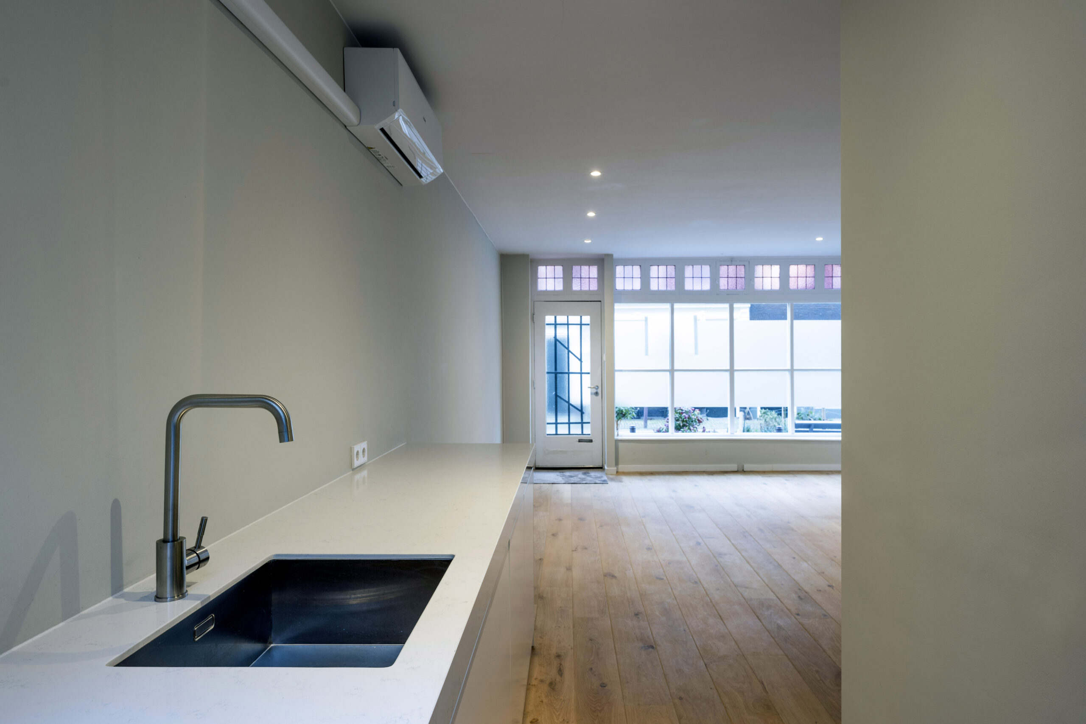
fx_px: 603
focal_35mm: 20
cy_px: 362
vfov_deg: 61.9
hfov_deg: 84.0
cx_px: 543
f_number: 9
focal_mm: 20
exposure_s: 1/2.5
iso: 100
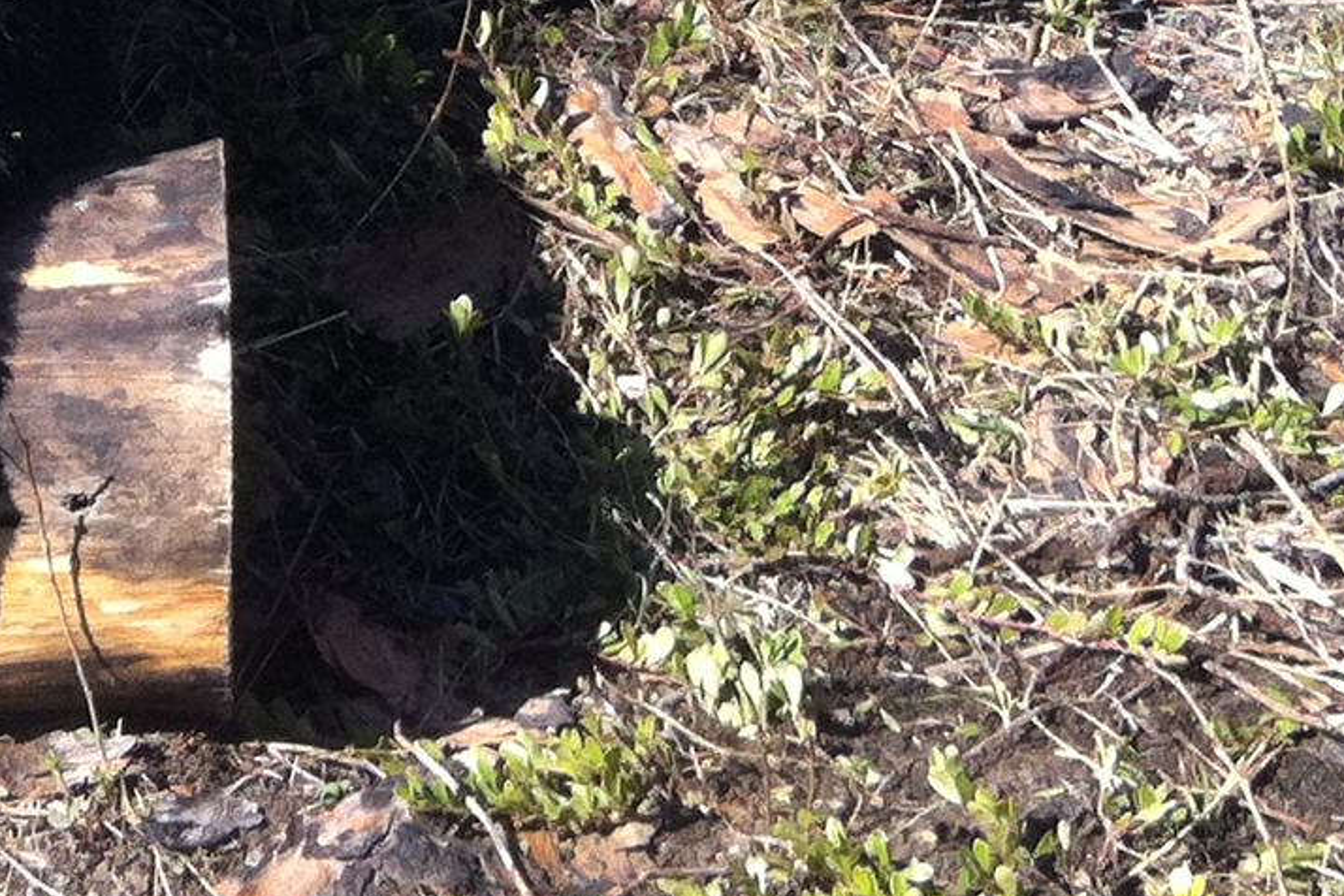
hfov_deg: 15.2
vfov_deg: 9.8
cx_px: -107
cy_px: -747
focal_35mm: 132
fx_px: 4928
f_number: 2.8
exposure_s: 1/419
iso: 80
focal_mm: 3.85
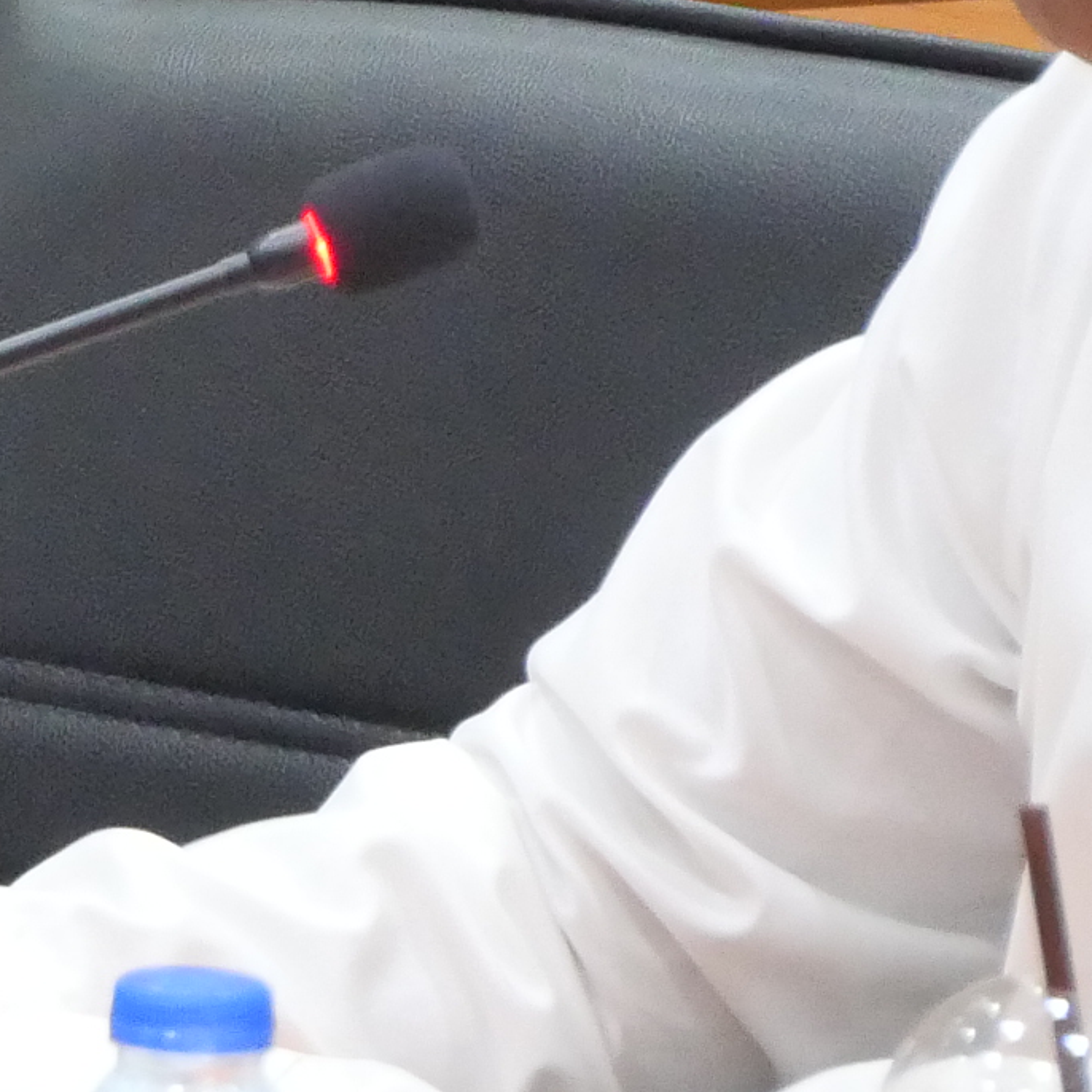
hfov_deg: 3.0
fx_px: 20379
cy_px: -232
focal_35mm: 571
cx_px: -1813
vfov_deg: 3.1
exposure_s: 1/50
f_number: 5.6
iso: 3200
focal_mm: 60
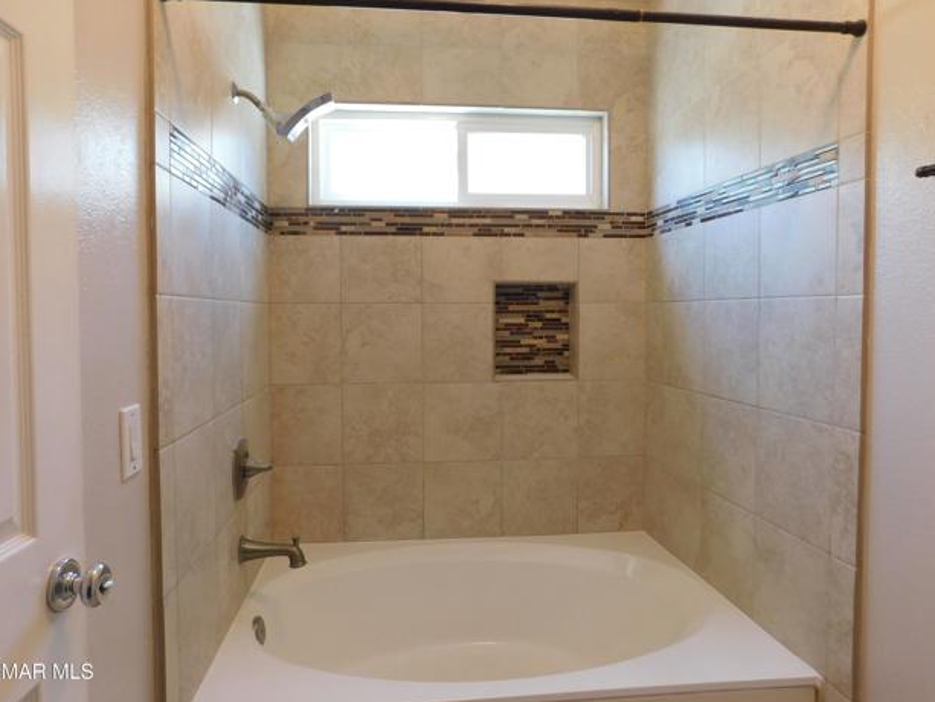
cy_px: 339
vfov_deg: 56.8
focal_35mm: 24
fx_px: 648
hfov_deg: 71.6
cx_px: 459
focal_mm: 4
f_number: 3
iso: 180
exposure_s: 1/30
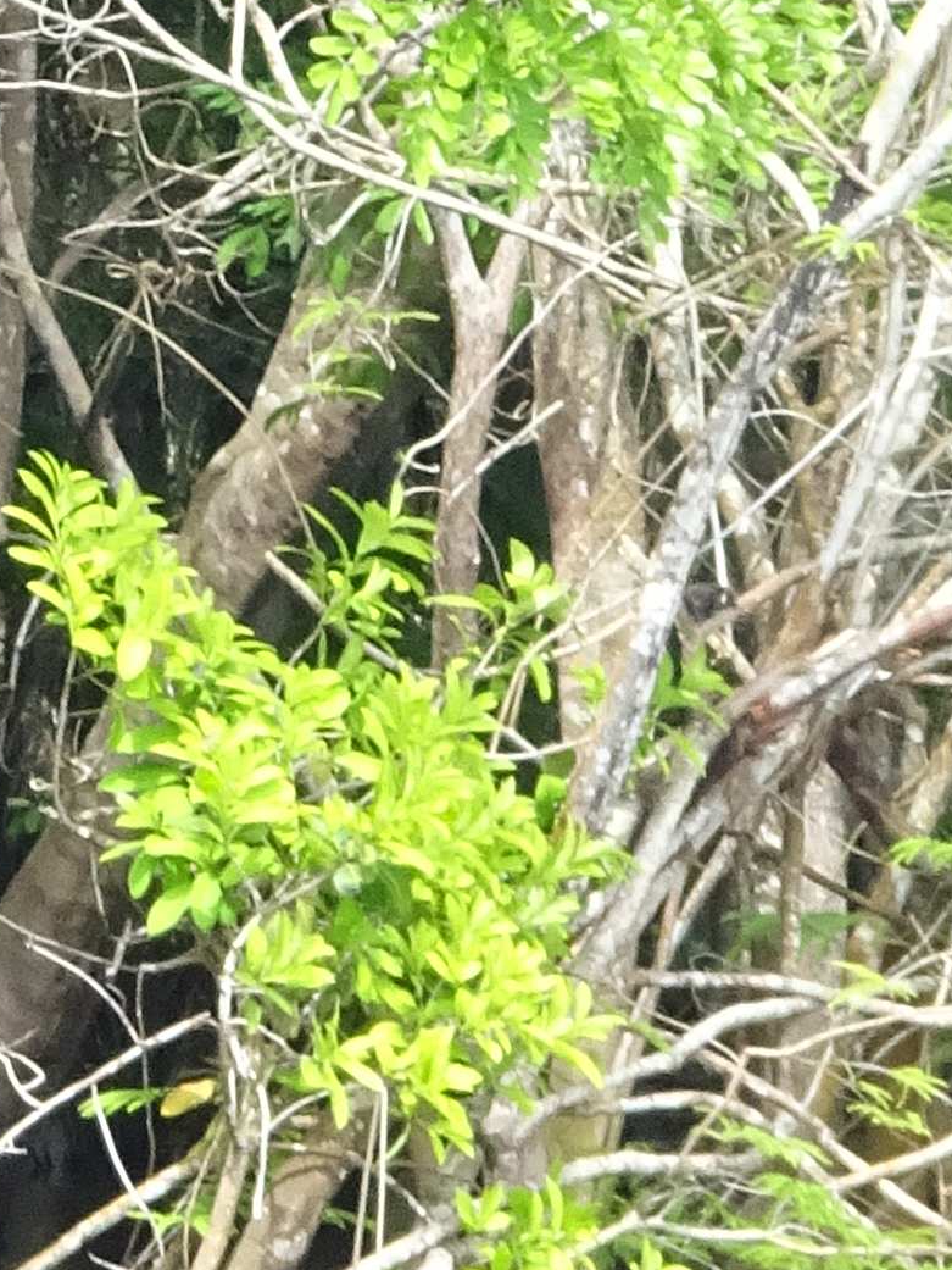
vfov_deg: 1.6
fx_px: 46707
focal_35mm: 1274
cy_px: -250
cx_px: -706
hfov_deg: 1.2
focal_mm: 46.32
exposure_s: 1/250
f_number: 6.3
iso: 320
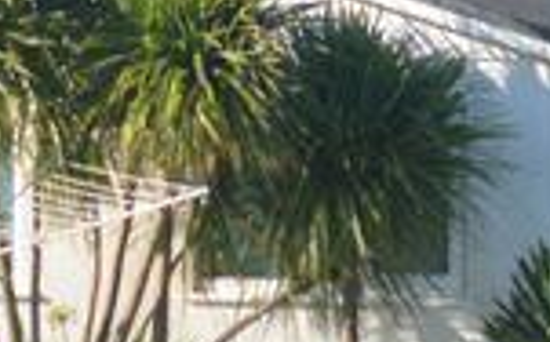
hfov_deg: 3.2
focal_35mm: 663
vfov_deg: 2.0
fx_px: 9927
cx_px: -506
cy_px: -393
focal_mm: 82
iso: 100
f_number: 5
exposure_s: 1/400
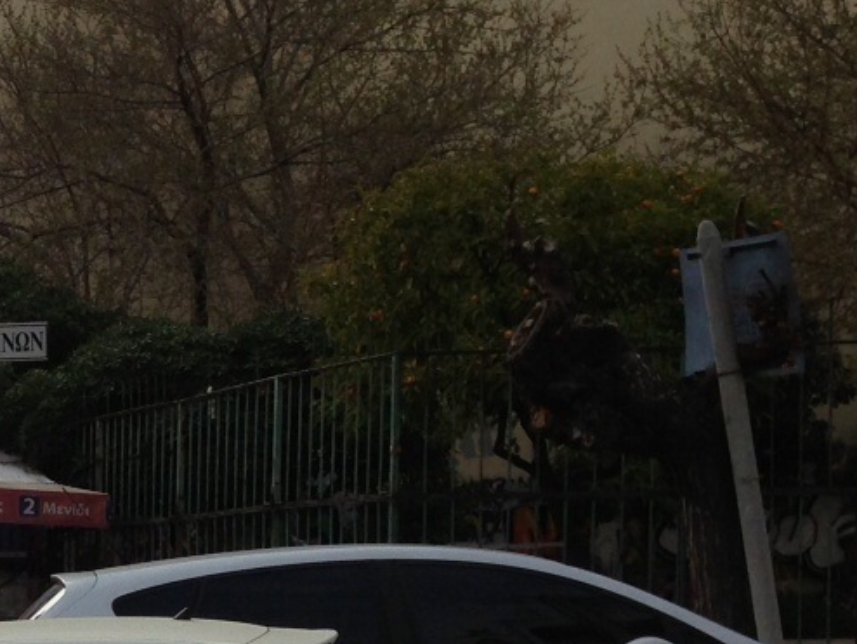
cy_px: 705
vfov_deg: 13.3
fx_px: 2700
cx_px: -491
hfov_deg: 16.2
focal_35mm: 109
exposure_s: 1/1808
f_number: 2.4
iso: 50
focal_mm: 4.13
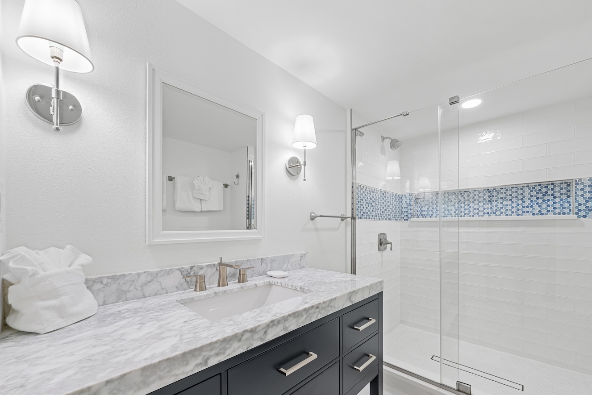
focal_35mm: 15
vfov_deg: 77.0
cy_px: 223
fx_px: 247
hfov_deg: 100.2
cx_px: 320
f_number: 10
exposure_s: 1/1.25
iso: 160
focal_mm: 13
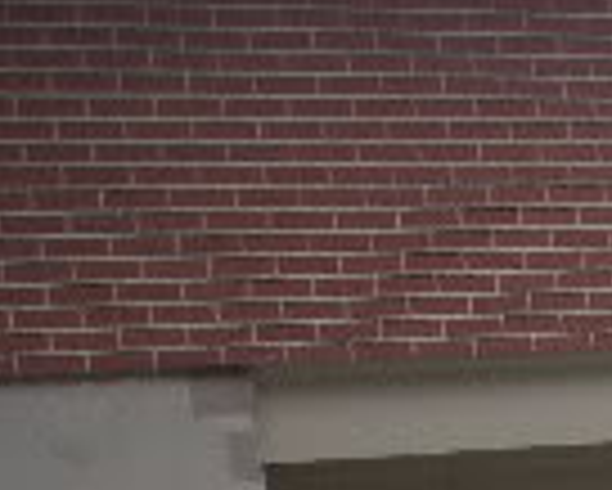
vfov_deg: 8.4
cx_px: 1359
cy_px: 998
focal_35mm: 175
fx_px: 3172
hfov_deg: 9.9
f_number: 3.3
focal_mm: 6.3
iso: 80
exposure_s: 1/50
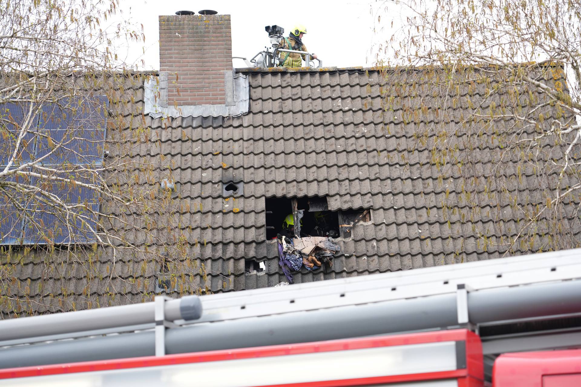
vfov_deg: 13.0
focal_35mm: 105
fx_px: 1694
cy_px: 194
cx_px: 290
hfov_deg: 19.5
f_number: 5
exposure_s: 1/250
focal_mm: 105
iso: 250
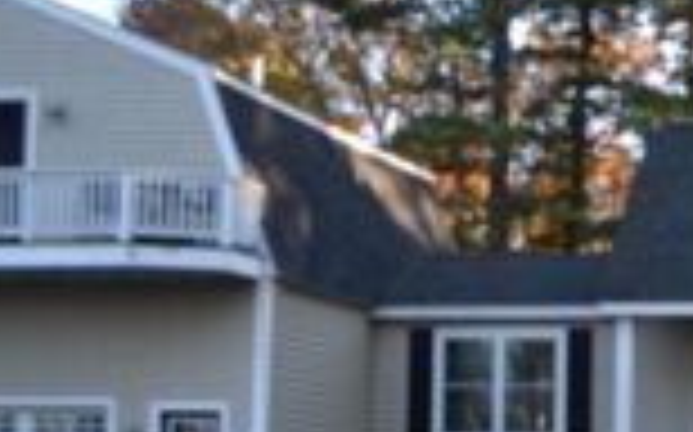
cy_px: 398
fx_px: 2057
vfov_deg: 11.9
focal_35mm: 109
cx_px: 945
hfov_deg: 17.7
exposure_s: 1/125
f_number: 5.6
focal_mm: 22
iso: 250
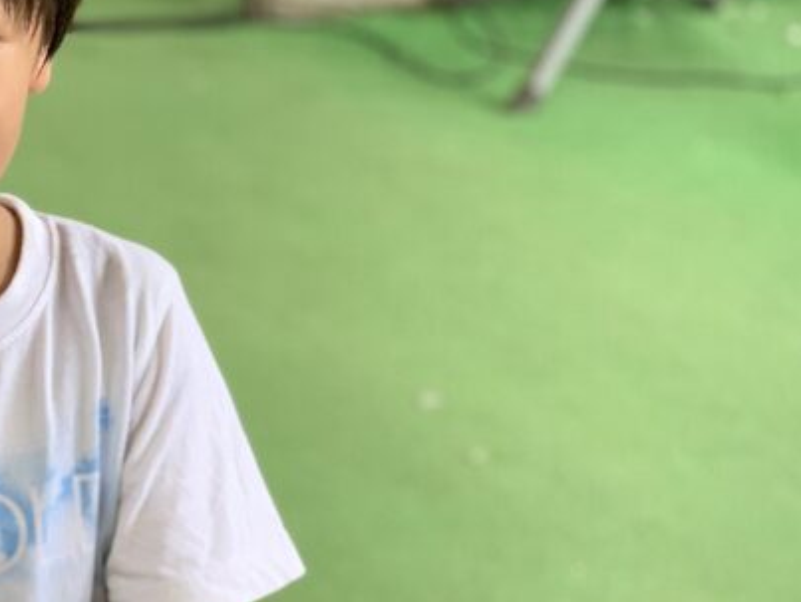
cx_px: -177
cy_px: 272
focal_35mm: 132
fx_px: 3057
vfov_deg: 11.2
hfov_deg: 14.4
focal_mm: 6
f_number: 2.4
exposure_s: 1/50
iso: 160
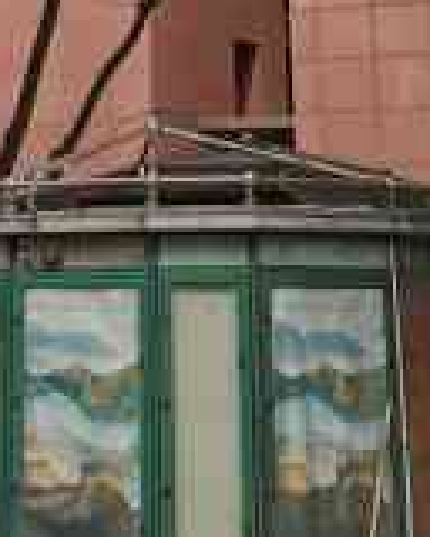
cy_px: -965
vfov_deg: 10.0
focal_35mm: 154
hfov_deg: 10.0
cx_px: 30
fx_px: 2450
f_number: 1.6
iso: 50
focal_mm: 5.56
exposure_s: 1/3333
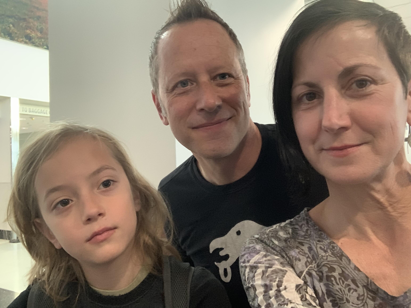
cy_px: 154
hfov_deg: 56.8
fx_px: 380
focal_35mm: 32
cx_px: 206
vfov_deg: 44.2
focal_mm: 2.87
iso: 320
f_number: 2.2
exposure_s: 1/30
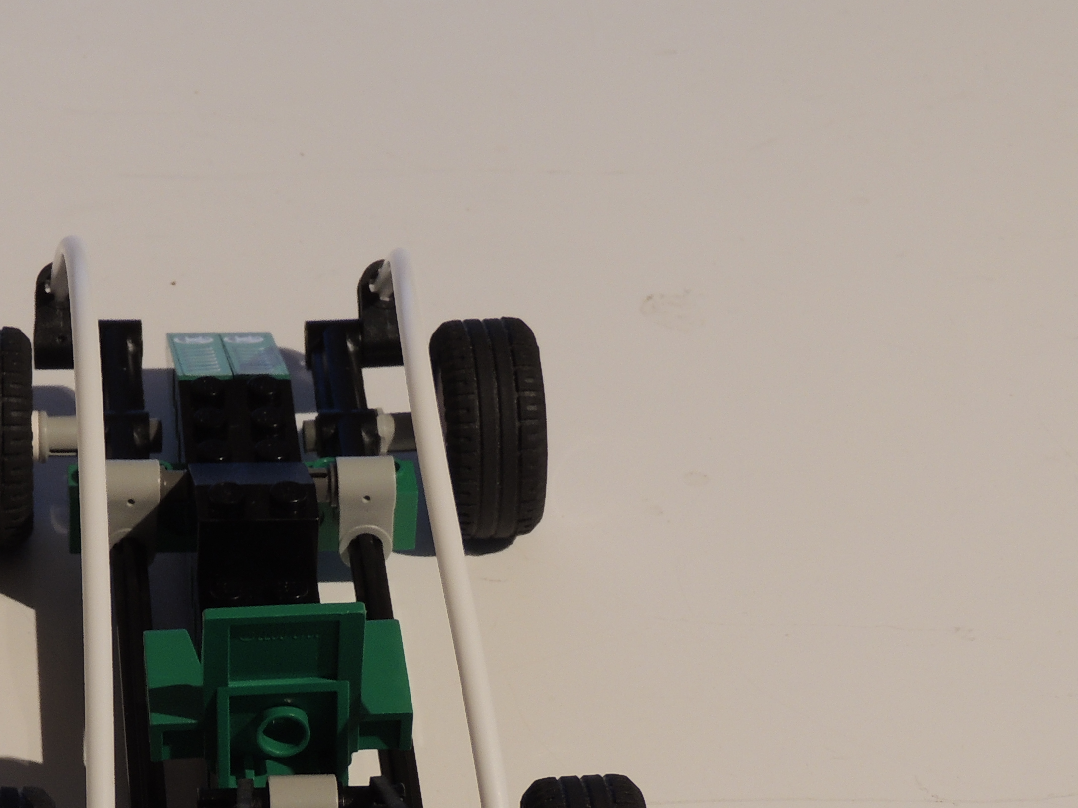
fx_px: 3955
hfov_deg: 15.4
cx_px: 147
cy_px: 782
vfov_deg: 11.6
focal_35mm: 127
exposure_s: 1/3
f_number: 4.2
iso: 100
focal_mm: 10.7
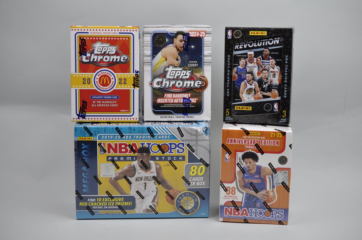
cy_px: 120
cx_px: 181
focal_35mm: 60
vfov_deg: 22.6
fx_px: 603
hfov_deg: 33.4
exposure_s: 1/80
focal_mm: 40
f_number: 4.5
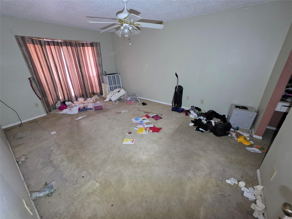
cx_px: 146
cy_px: 110
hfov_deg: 106.2
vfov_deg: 89.9
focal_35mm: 13
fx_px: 110
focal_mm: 2.2
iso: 500
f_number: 1.9
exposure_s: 1/60
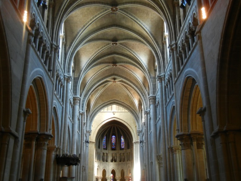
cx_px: 115
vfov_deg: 36.8
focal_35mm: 39
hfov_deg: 47.8
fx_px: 272
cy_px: 98
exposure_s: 1/5.6
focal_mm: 5.4
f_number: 3.5
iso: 200
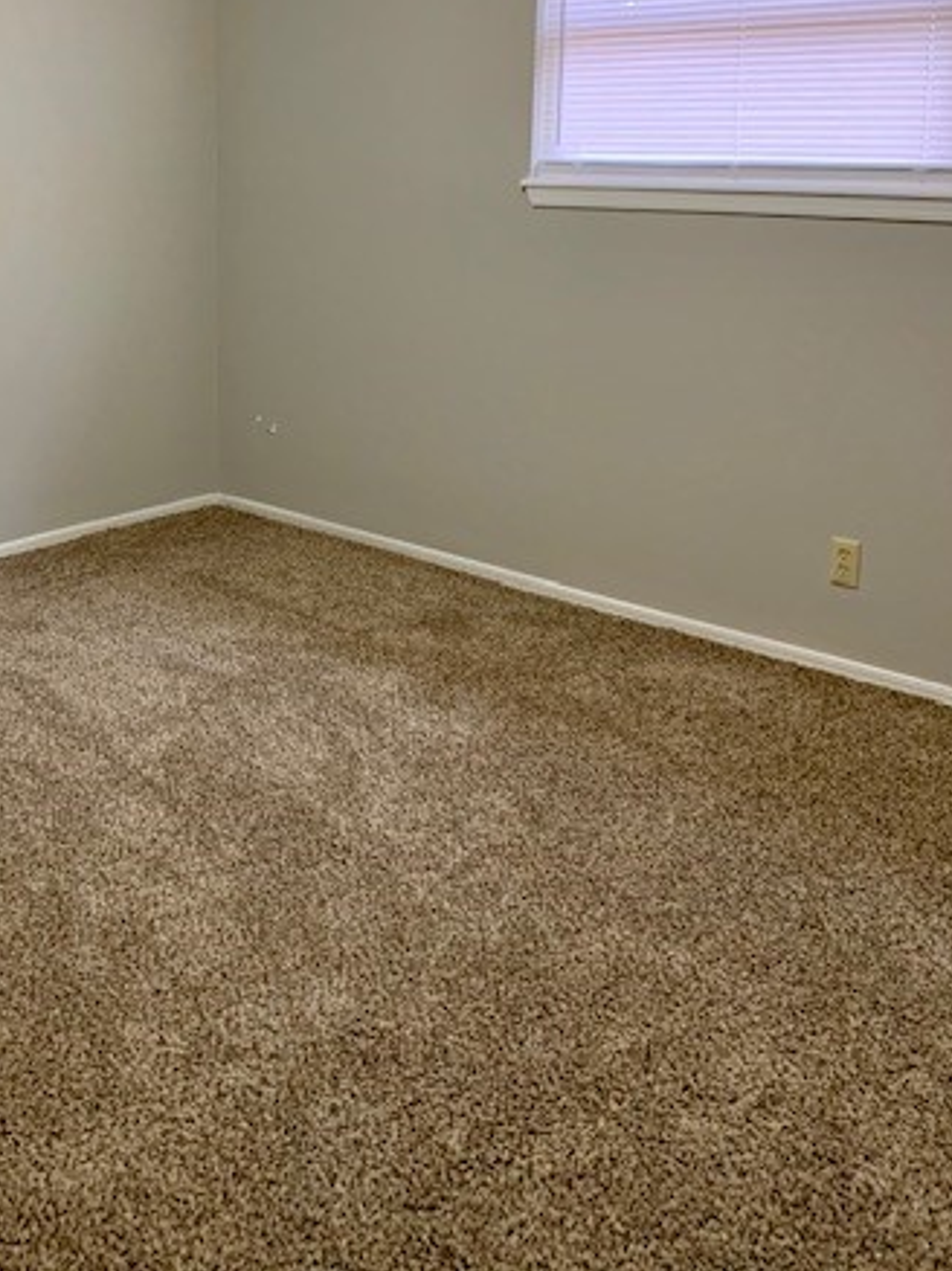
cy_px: 345
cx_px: 270
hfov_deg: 37.0
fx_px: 1395
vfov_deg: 47.5
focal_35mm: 38
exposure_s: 1/60
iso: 250
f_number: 1.8
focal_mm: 4.25
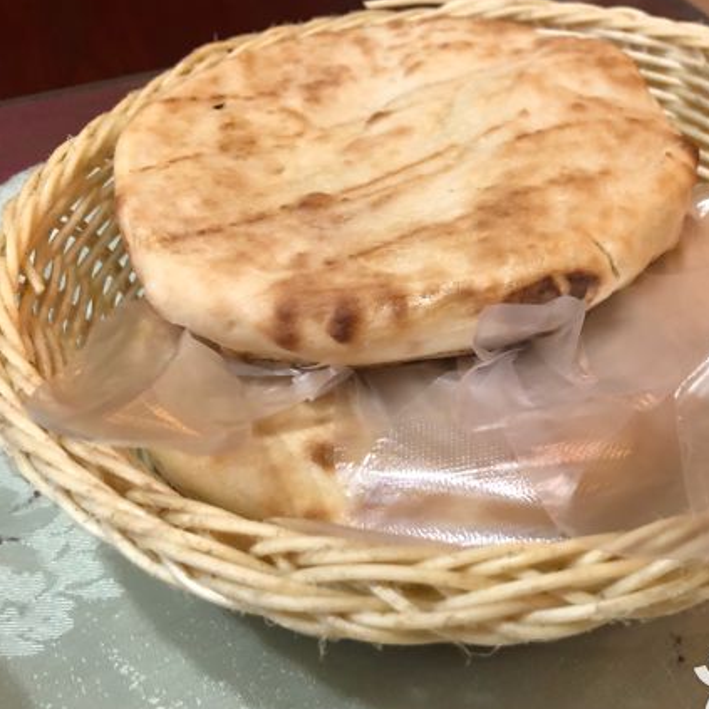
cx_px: 528
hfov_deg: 39.8
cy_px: 333
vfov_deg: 40.9
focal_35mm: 41
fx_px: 950
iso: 80
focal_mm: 4
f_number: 1.8
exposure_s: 1/17
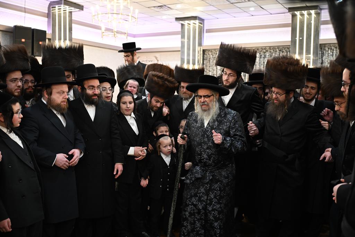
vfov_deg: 34.2
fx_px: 385
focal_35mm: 39
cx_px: 178
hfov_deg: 49.5
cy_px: 118
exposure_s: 1/160
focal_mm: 39
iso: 2000
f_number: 2.8
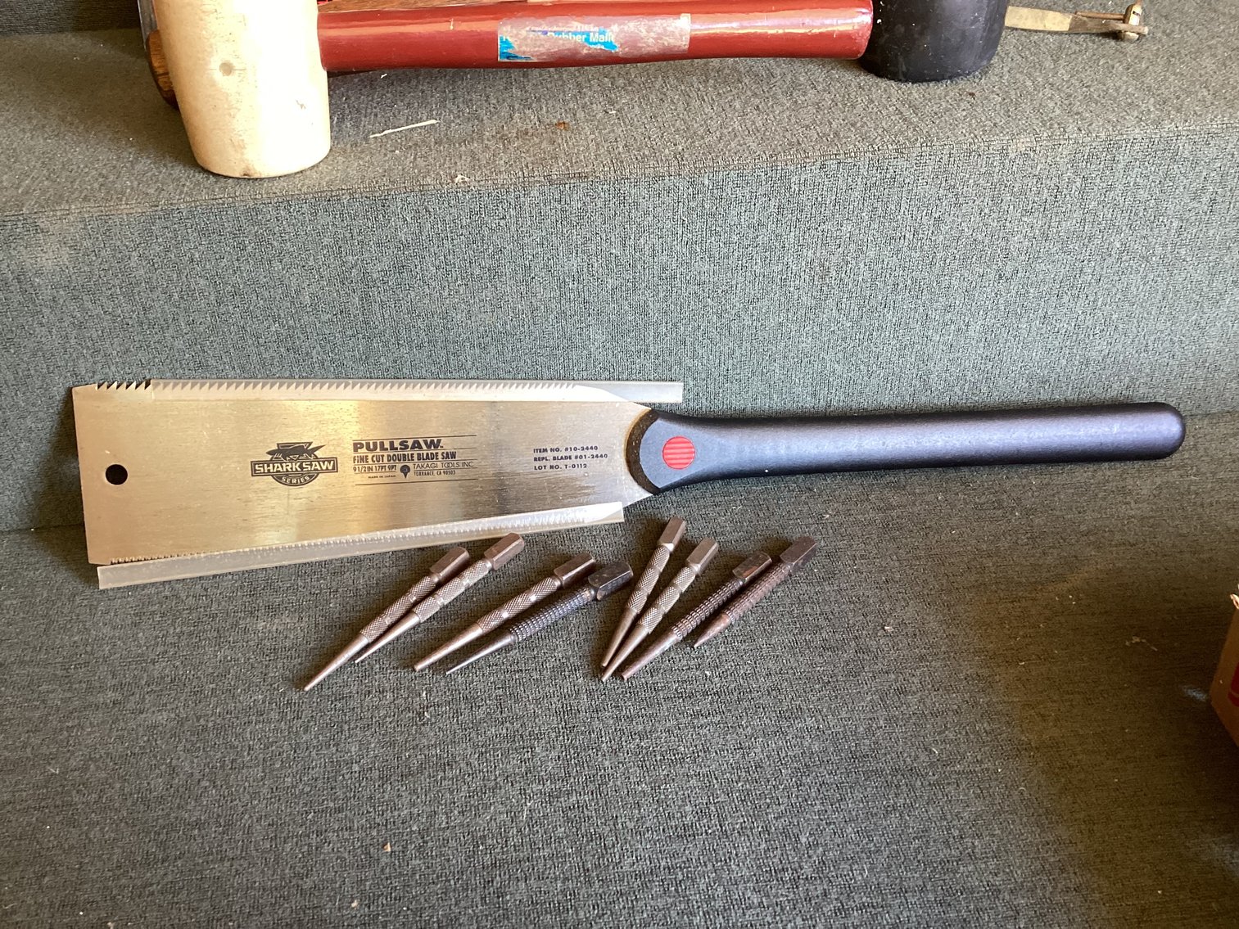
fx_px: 1110
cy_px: 464
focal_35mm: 31
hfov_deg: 58.3
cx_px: 620
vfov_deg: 45.4
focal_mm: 3.3
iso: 125
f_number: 2.4
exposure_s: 1/50
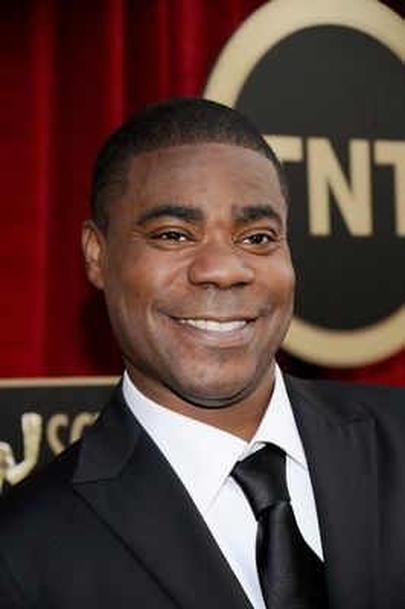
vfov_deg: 12.8
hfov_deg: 8.6
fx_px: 2704
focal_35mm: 160
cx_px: 202
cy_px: 304
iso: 320
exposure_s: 1/250
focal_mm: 160
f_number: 7.1
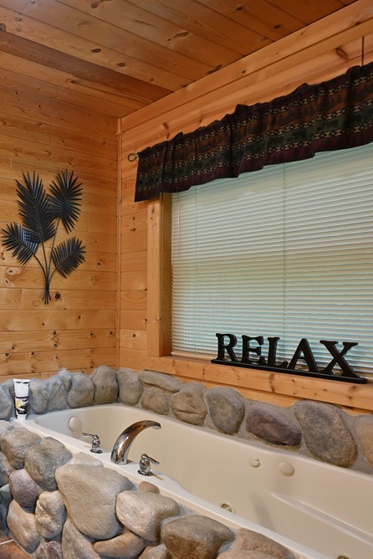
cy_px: 299
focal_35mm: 26
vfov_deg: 69.3
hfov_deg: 40.0
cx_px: -40
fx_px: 404
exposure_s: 1/8
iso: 400
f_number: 5.6
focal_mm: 16
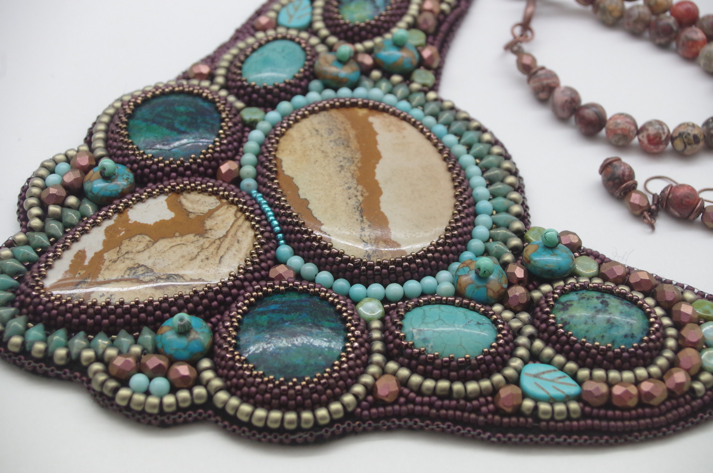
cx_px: 356
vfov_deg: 21.2
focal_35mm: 64
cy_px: 236
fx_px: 1265
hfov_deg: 31.5
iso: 2000
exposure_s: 1/100
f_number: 8
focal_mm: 43
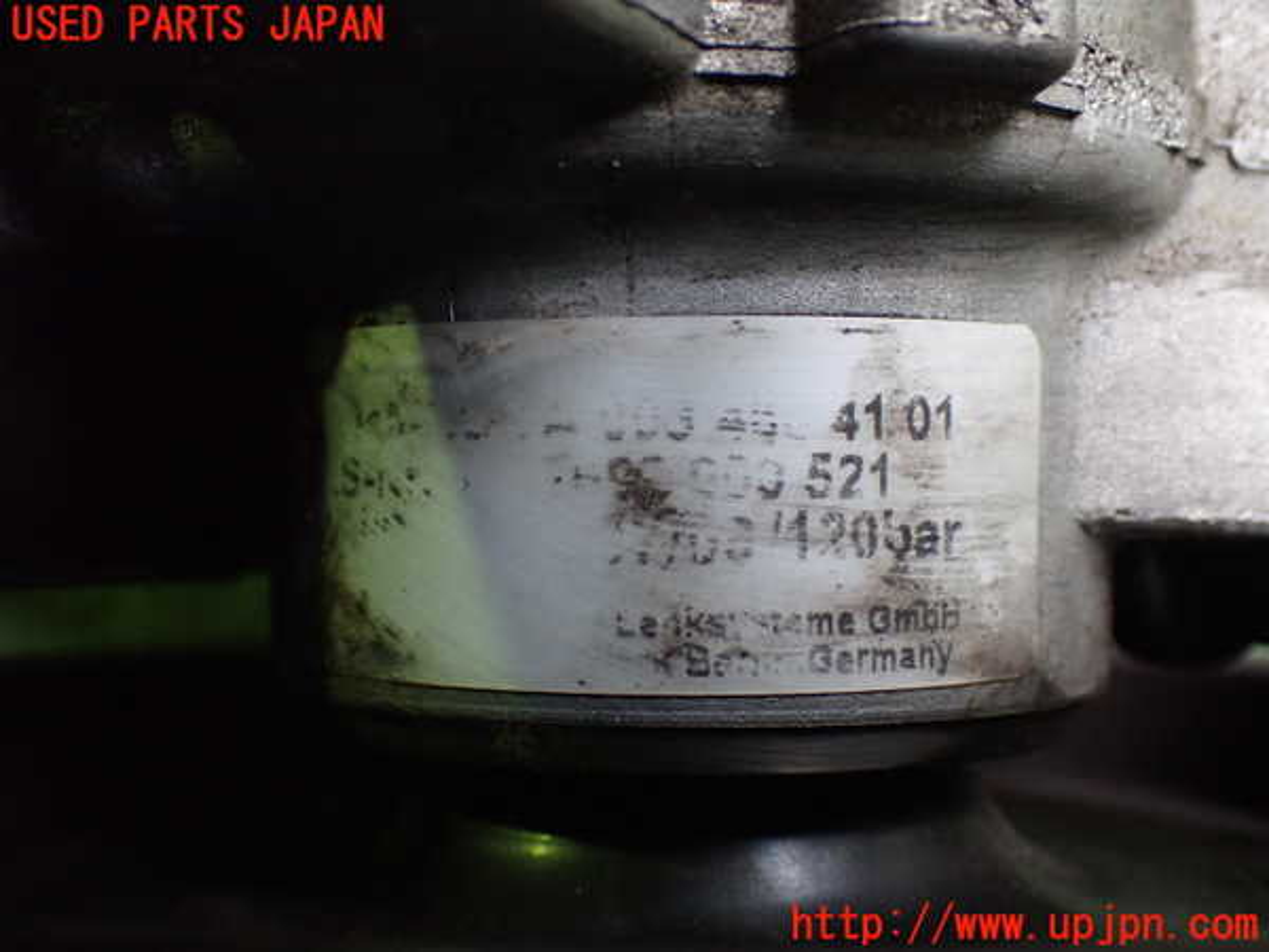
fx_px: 1613
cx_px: 634
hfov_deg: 42.9
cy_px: 476
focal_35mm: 44
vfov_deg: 32.9
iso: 800
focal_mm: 7.84
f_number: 2.9
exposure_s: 1/50
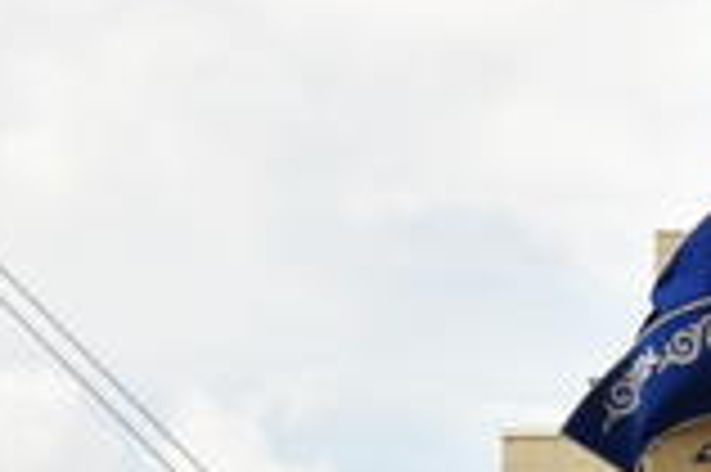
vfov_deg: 7.7
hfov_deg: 12.2
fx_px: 3255
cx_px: 850
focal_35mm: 165
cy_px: 1137
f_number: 11
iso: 100
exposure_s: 1/80
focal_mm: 20
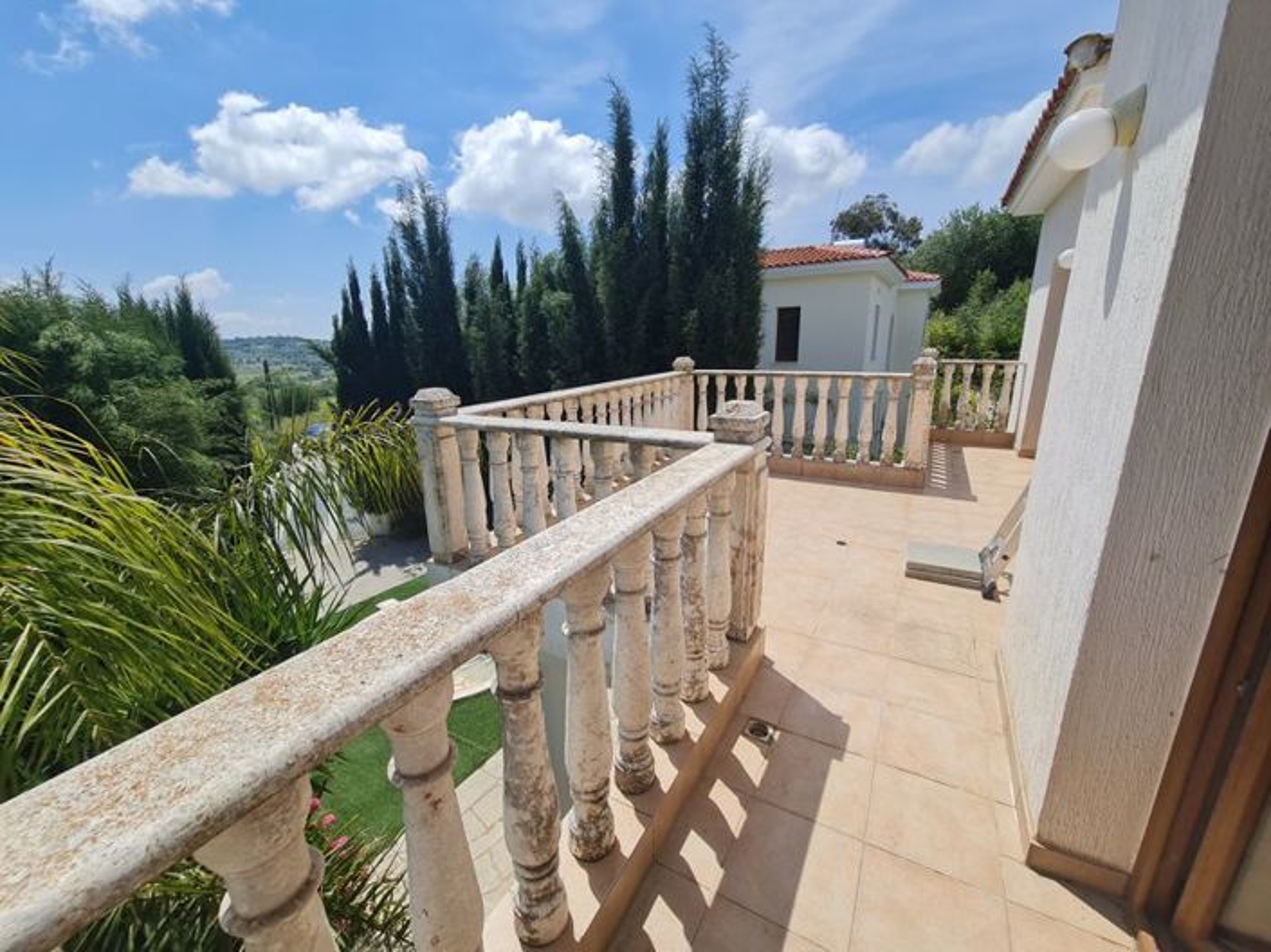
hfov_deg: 106.2
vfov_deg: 89.9
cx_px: 636
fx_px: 477
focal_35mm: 13
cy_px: 476
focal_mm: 2.2
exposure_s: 1/2680
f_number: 2.2
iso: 64
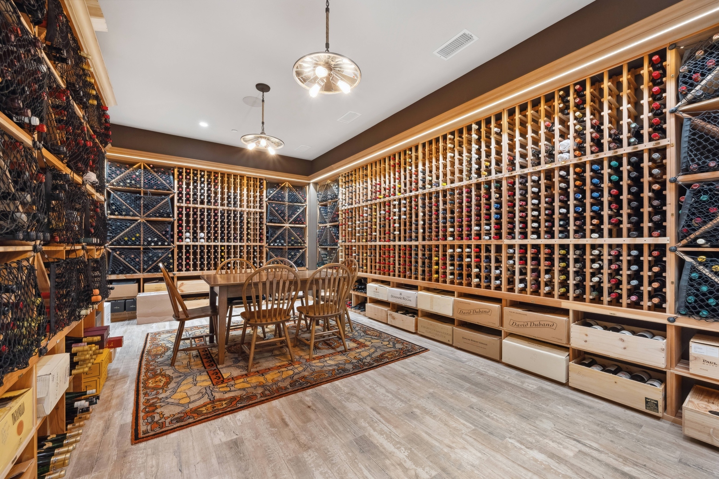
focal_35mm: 14
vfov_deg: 81.2
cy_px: 240
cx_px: 360
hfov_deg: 104.3
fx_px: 280
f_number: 9.5
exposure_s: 1/3.33
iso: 400
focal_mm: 14
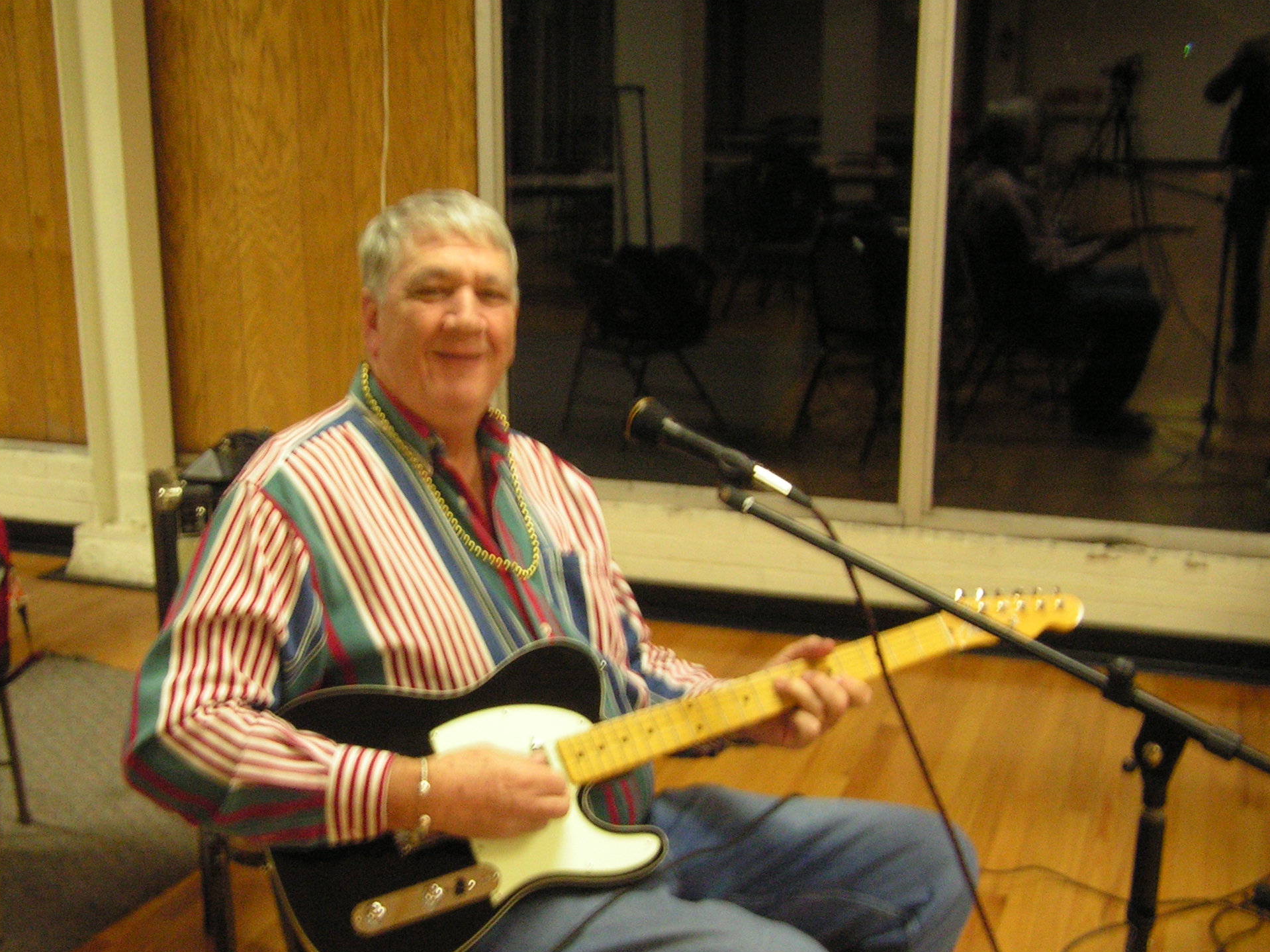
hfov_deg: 42.0
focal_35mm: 45
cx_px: 541
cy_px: 554
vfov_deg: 32.1
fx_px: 1651
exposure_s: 1/13
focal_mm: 6.3
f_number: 2.8
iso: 200
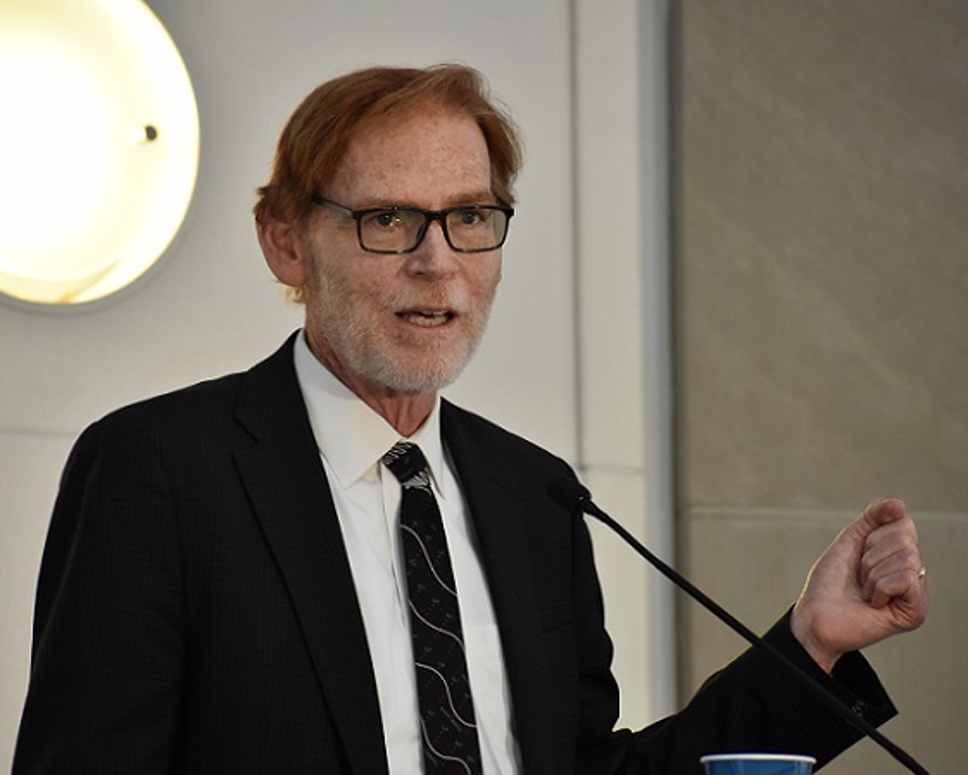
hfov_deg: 5.2
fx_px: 10745
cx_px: 443
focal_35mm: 375
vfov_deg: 4.1
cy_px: 388
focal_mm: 220
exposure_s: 1/125
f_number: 5.6
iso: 1600
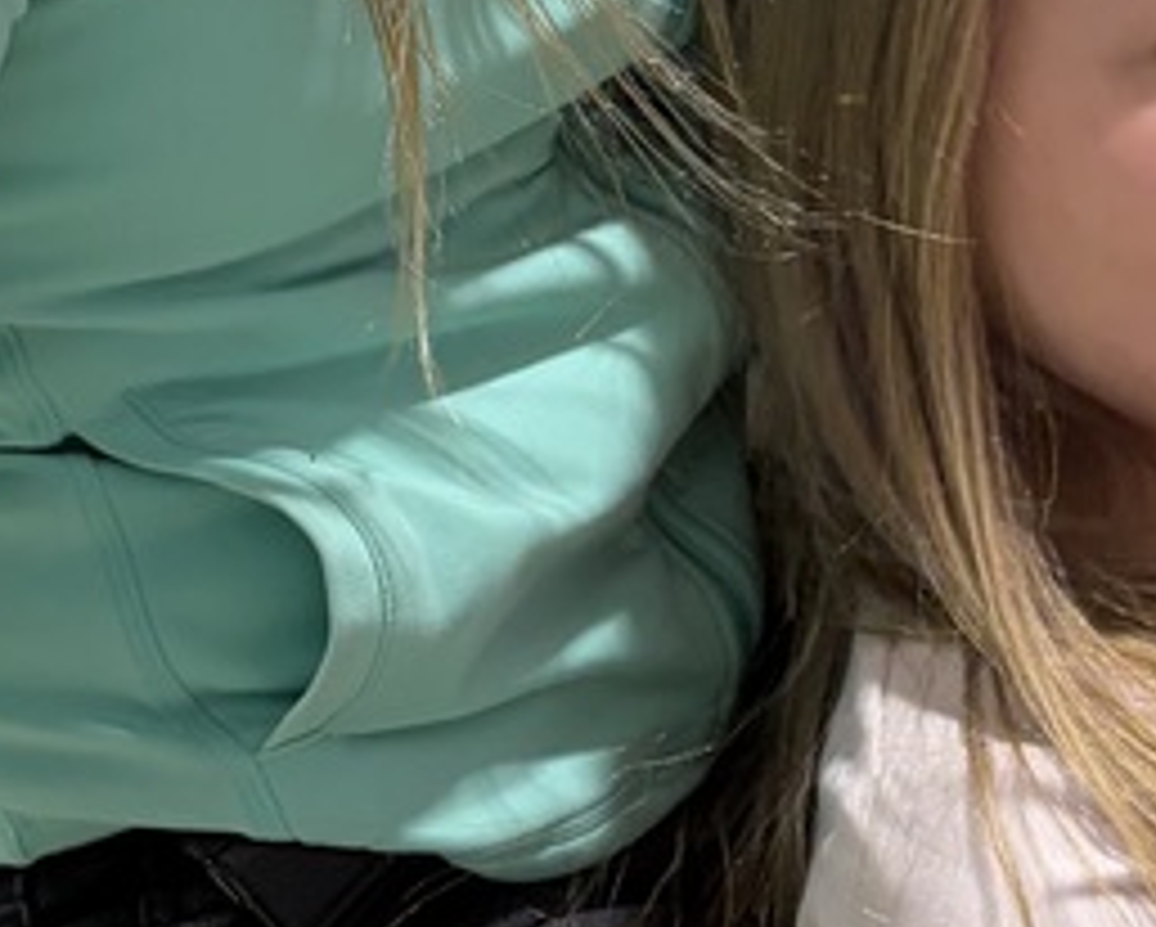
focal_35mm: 101
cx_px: 877
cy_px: 194
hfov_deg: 18.8
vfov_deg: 15.2
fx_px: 3458
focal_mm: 5.96
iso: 160
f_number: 1.6
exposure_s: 1/60
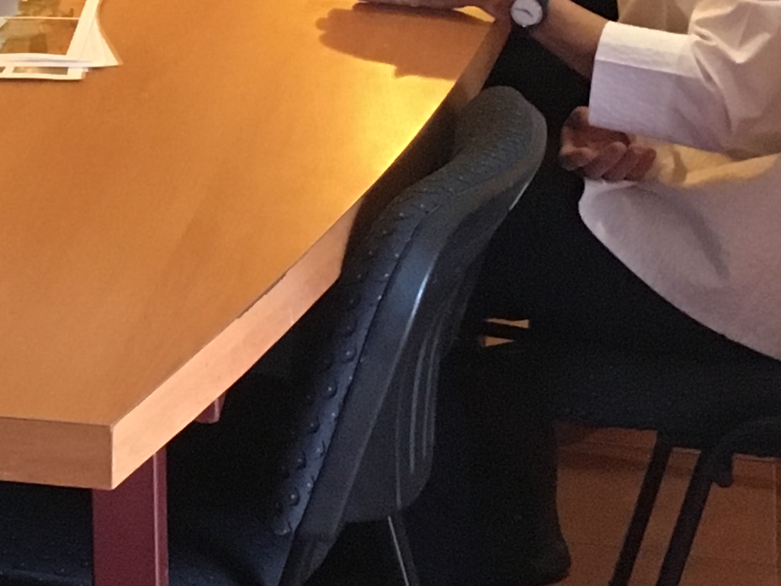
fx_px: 2843
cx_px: -404
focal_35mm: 126
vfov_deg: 11.6
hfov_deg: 14.5
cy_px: -85
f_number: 2.2
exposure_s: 1/17
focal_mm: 4.15
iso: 200
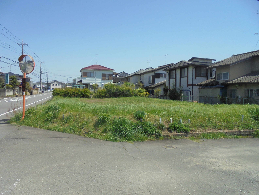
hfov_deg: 67.3
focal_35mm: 26
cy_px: 98
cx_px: 130
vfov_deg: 53.1
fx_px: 195
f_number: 11.5
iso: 160
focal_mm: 4.6
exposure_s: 1/160
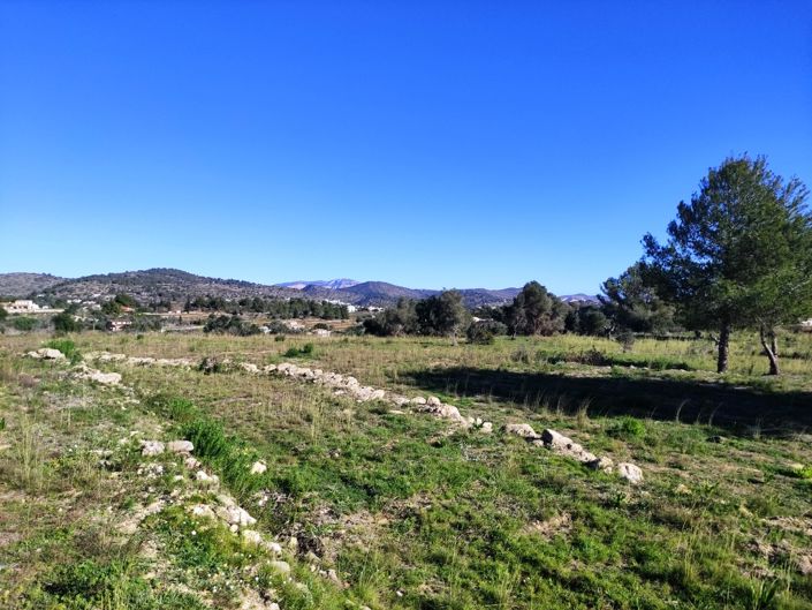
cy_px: 305
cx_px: 406
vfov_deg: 54.9
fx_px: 587
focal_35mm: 25
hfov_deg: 69.4
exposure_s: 1/1746
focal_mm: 5.43
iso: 50
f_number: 1.89
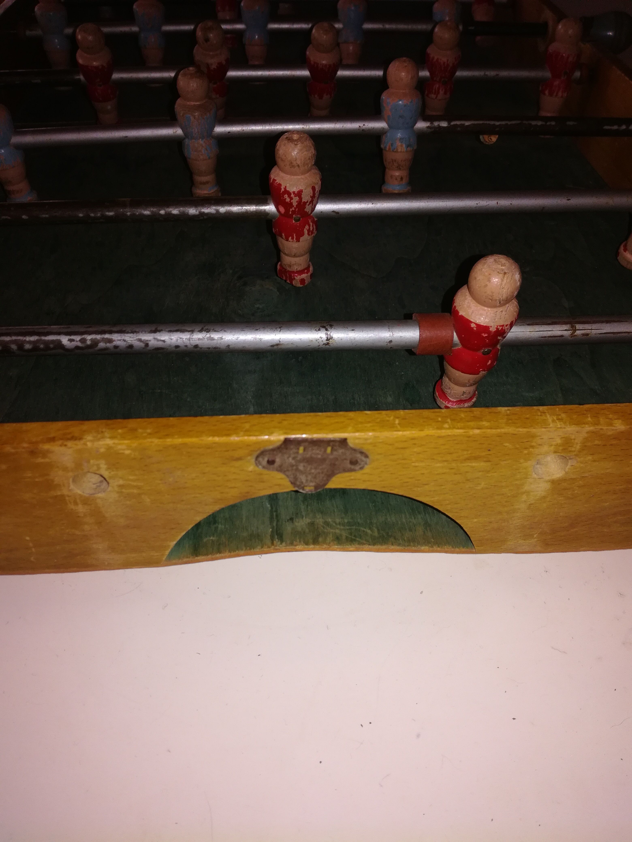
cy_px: 421
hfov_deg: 51.4
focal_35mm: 27
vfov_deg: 65.3
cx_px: 316
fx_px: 657
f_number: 2
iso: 64
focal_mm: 3.79
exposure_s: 1/60
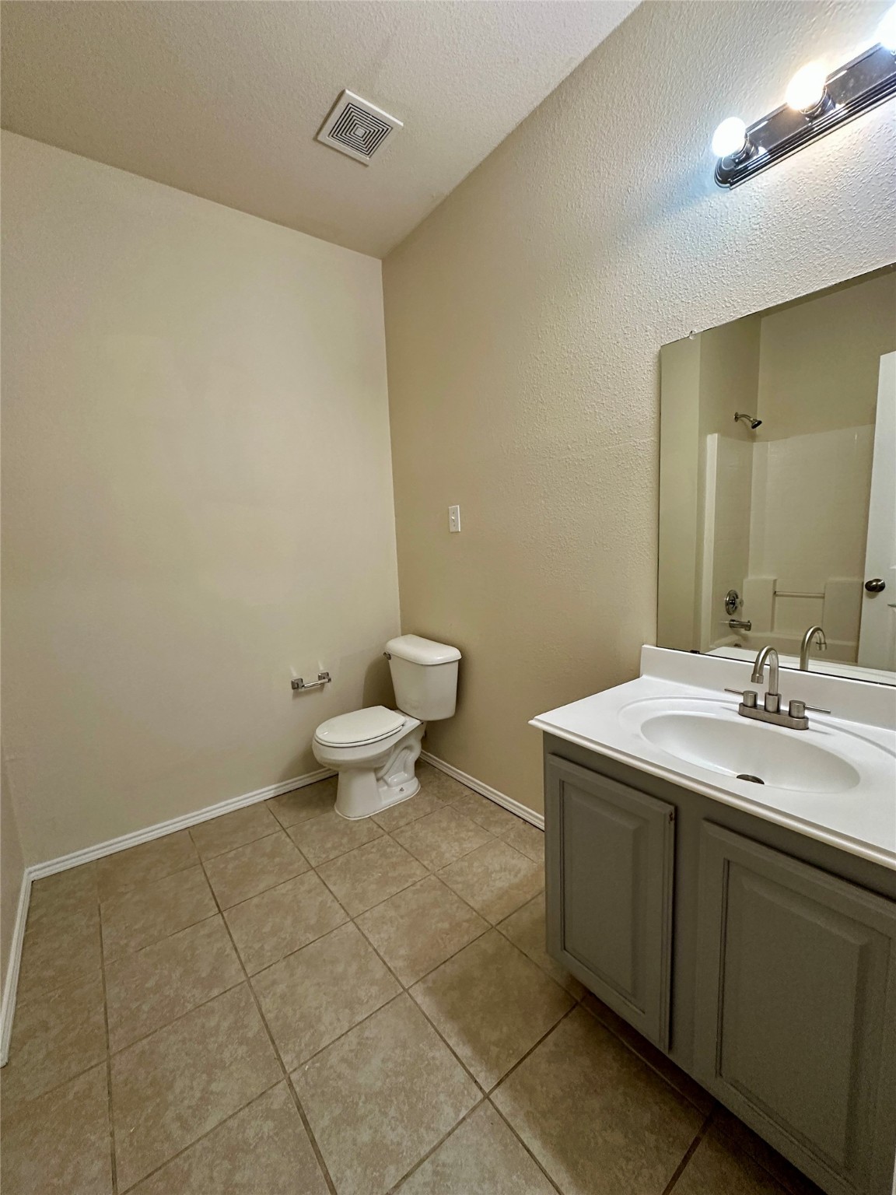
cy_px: 598
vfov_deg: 102.1
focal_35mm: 14
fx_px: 483
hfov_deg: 85.7
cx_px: 448
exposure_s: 1/120
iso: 320
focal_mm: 2.22
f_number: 2.2
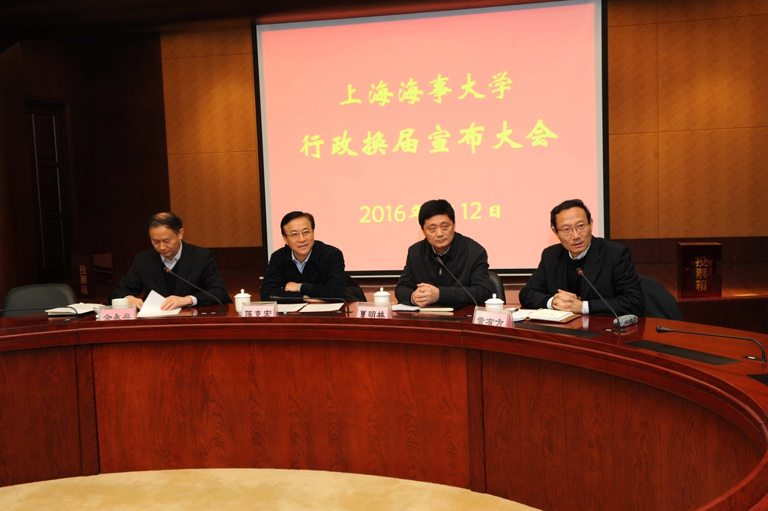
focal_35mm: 38
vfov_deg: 35.0
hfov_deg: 50.7
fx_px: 810
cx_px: 384
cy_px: 256
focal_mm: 38
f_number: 7.1
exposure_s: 1/60
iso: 1250
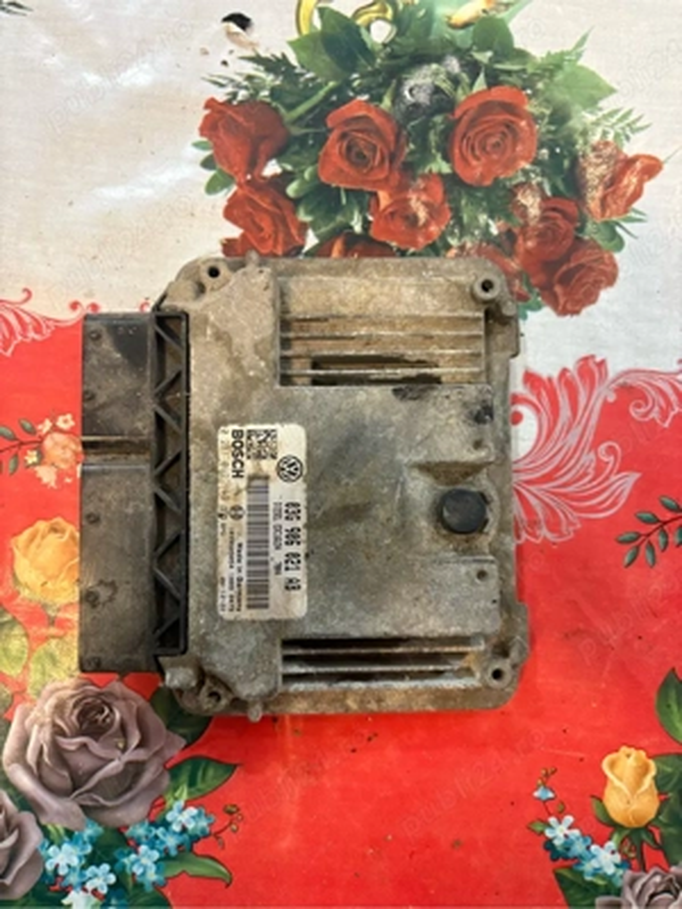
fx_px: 683
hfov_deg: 53.1
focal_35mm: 26
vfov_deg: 67.3
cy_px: 454
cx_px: 341
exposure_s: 1/50
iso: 250
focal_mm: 5.96
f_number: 1.6
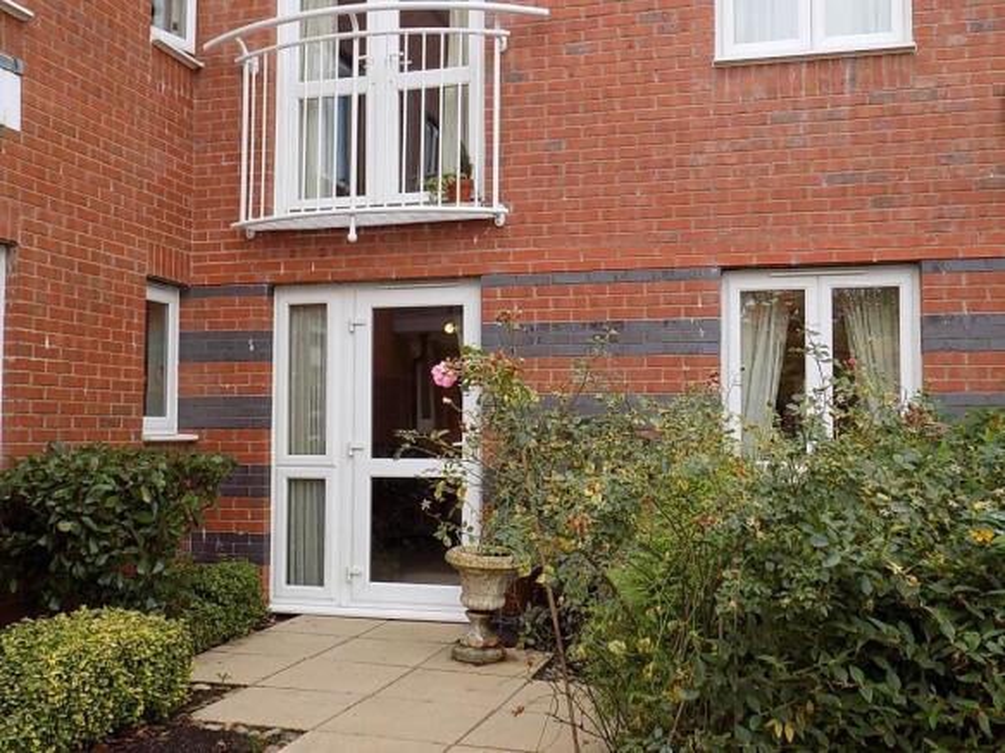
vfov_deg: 41.8
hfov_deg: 54.0
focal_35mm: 34
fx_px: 987
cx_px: 502
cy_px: 376
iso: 80
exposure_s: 1/100
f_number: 3.4
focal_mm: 6.1
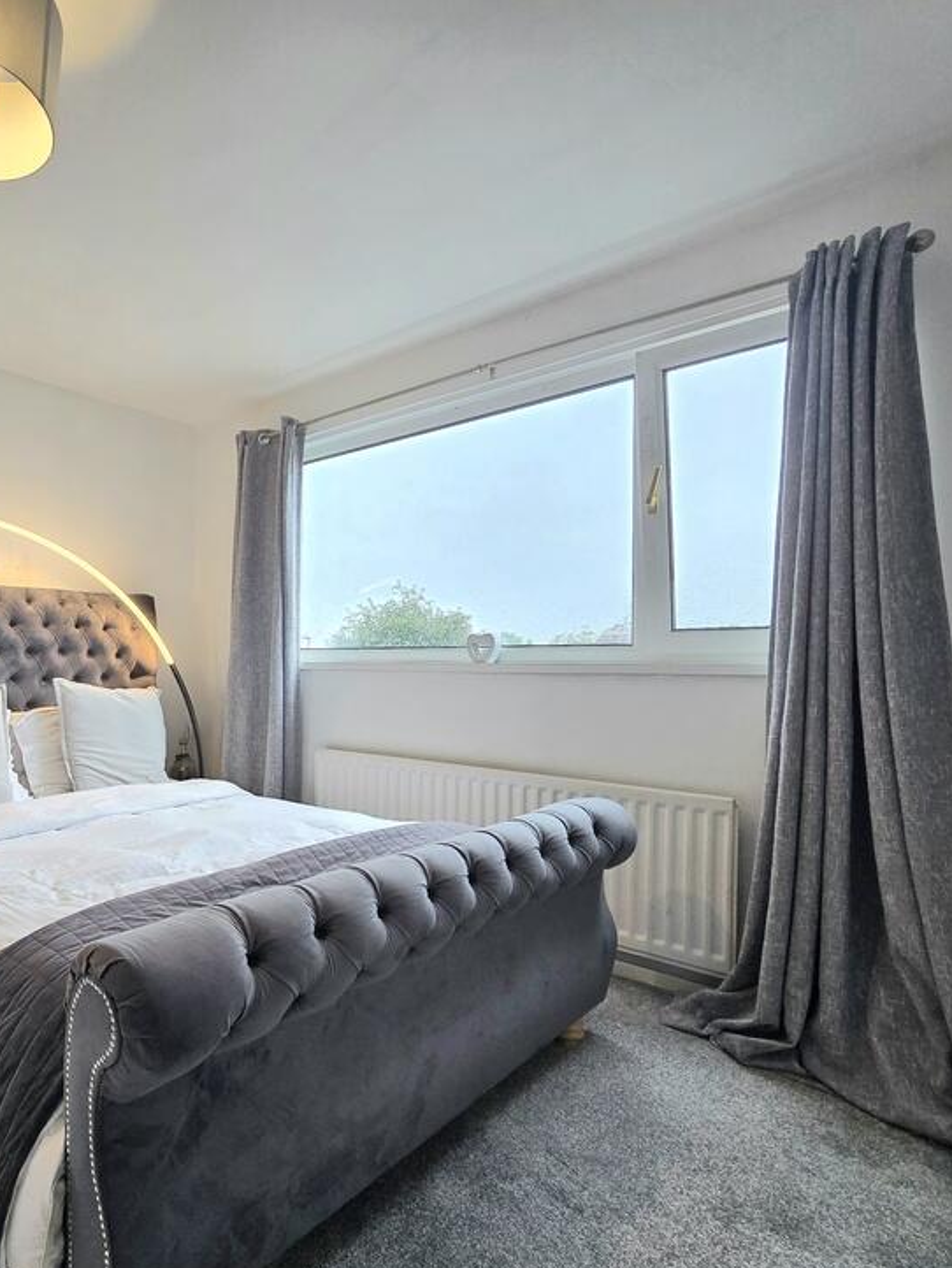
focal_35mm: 18
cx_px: 209
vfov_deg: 87.7
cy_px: 657
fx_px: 660
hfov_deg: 66.0
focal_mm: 2.2
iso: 64
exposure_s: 1/101
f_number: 2.2
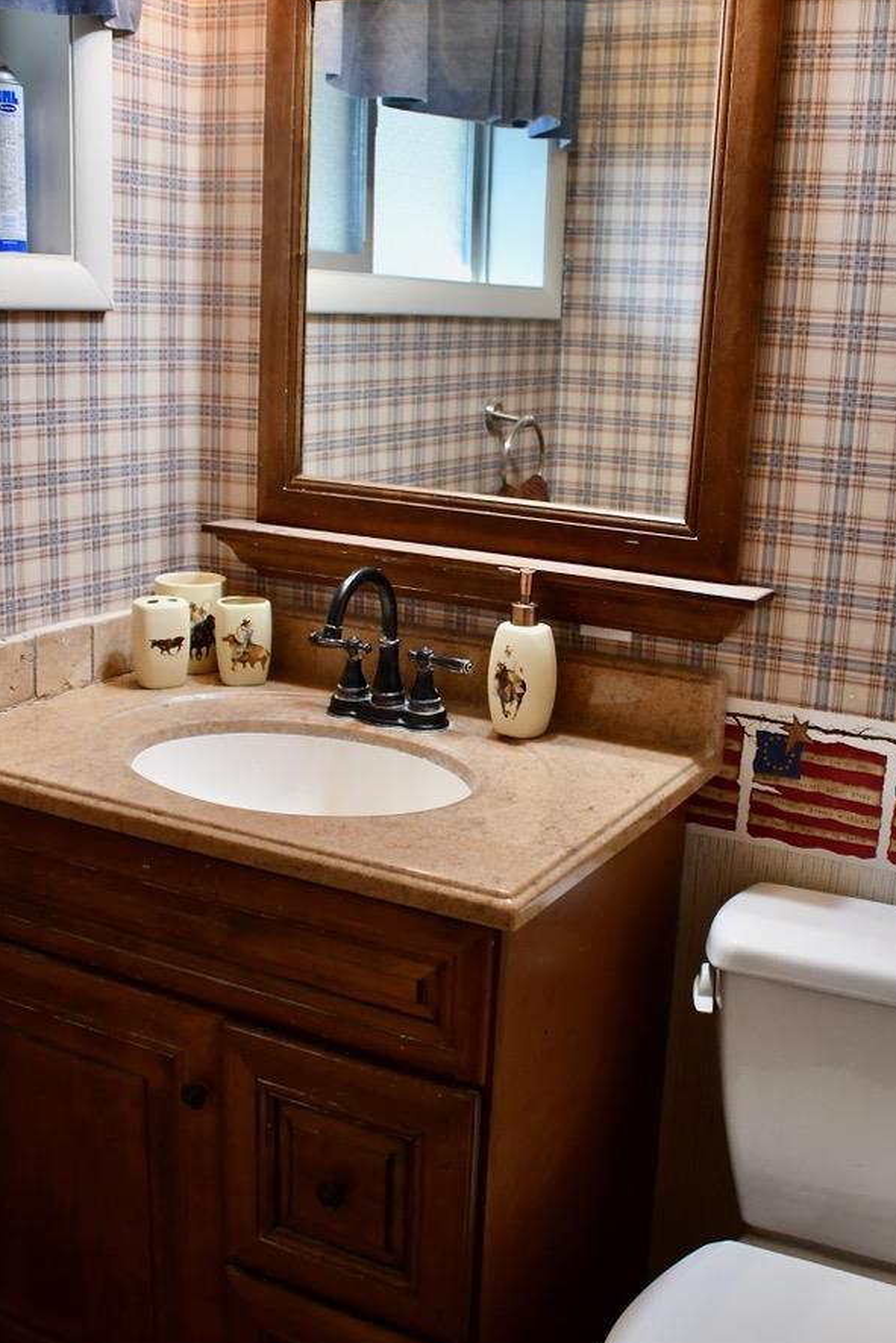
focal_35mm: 39
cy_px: 711
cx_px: 498
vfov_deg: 49.5
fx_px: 1455
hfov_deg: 34.2
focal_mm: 18
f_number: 3.5
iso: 800
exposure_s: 1/125
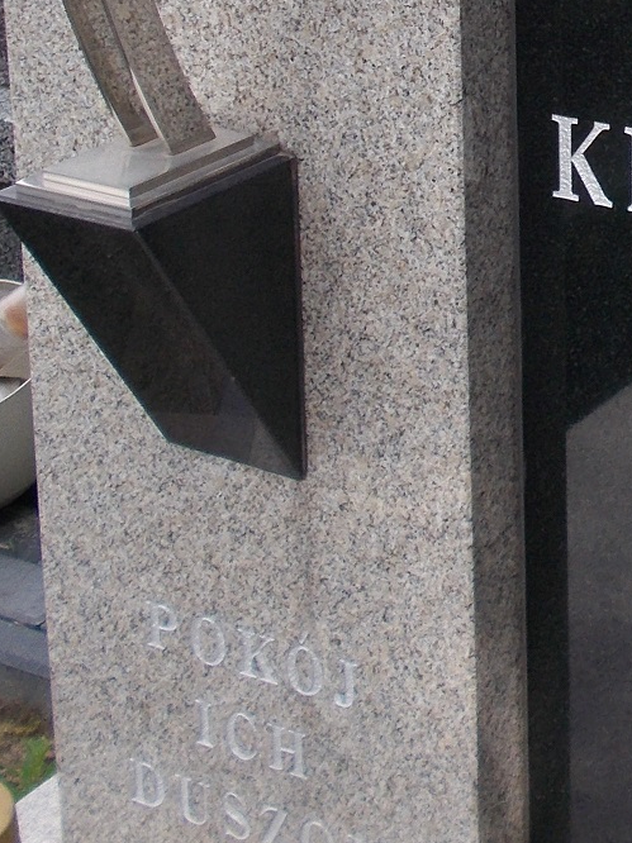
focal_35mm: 90
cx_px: 770
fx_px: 2192
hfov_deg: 15.8
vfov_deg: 20.9
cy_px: -28
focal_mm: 4.6
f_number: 3.2
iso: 80
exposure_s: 1/320
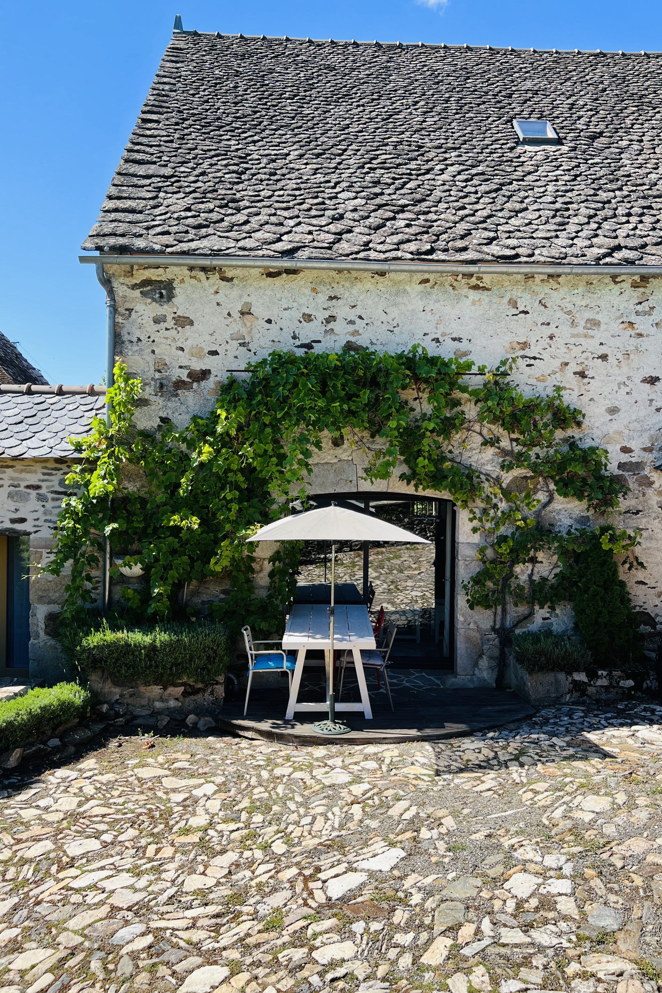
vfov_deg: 65.5
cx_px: 336
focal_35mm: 28
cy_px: 485
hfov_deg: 46.4
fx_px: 772
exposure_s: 1/1751
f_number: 1.5
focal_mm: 5.7
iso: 50
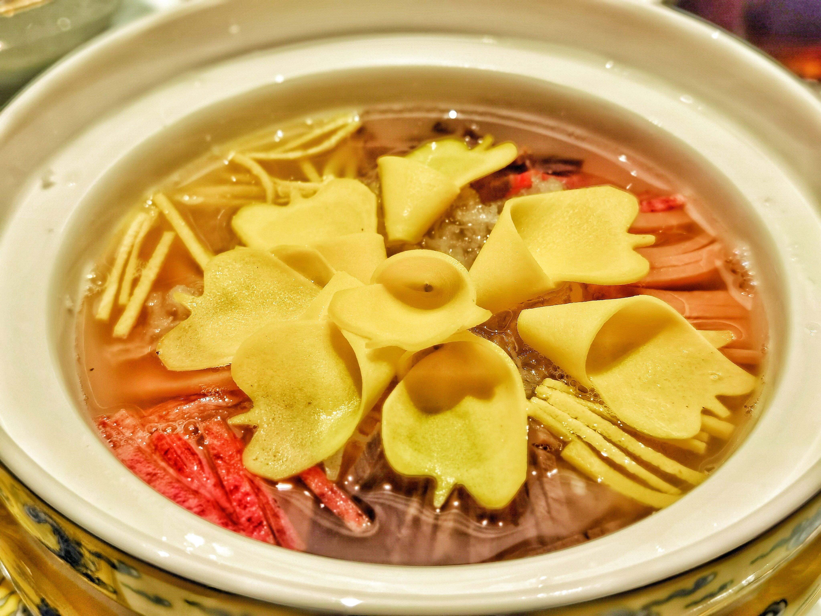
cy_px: 308
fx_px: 1281
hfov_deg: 35.5
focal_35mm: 54
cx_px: 410
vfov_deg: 27.0
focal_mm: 6.71
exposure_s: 1/100
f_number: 4
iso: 64
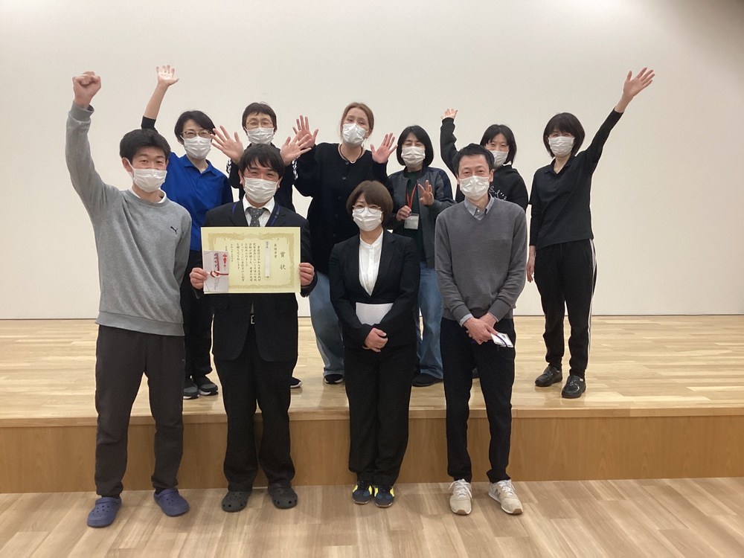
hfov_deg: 58.4
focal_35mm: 31
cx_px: 372
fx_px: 666
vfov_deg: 45.4
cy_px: 279
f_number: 2.4
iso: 160
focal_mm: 3.3
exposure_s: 1/50
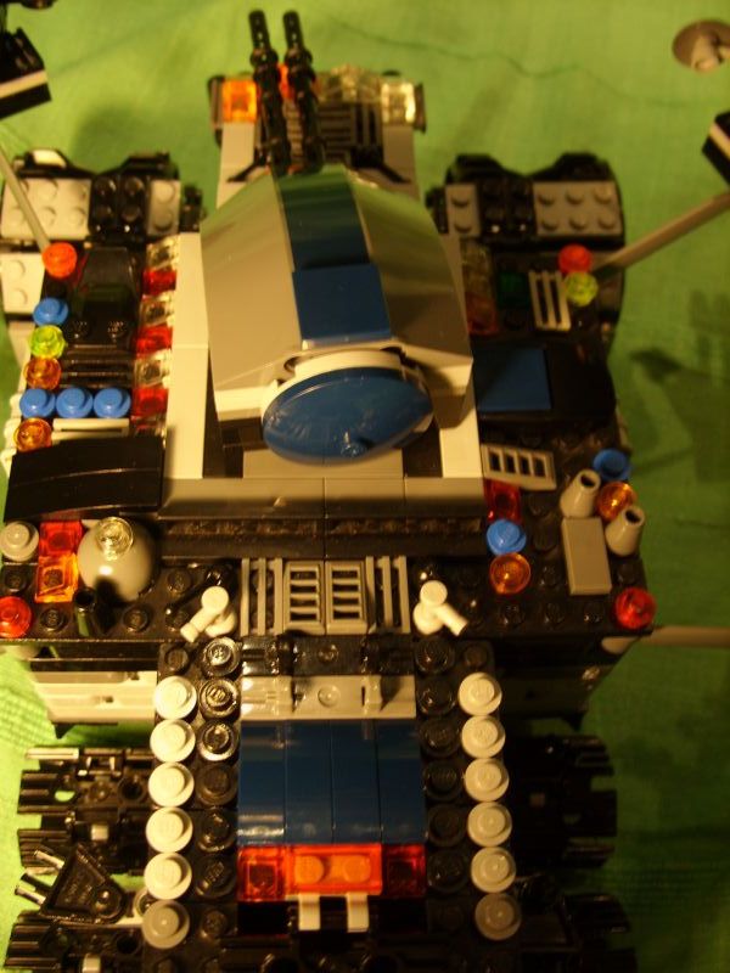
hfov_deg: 37.7
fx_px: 1068
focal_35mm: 38
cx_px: 365
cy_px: 486
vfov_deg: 49.0
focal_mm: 7.8
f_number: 2.8
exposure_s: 1/8
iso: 100
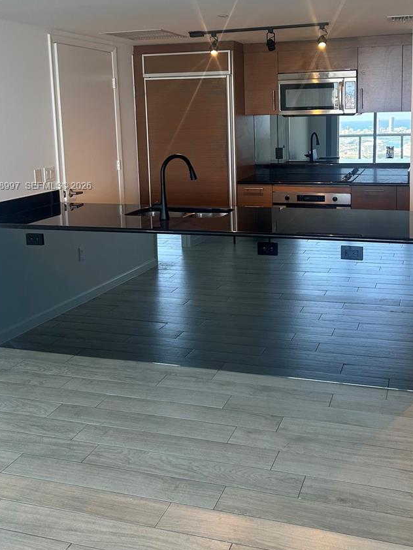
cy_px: 187
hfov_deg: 38.3
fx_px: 589
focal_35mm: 37
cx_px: 265
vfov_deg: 49.3
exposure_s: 1/120
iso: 100
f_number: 1.5
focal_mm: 5.7
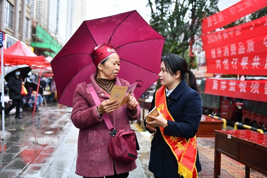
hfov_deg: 50.7
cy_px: 89
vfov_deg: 35.0
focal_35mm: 38
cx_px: 134
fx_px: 282
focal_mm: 38
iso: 400
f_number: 2.8
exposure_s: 1/250
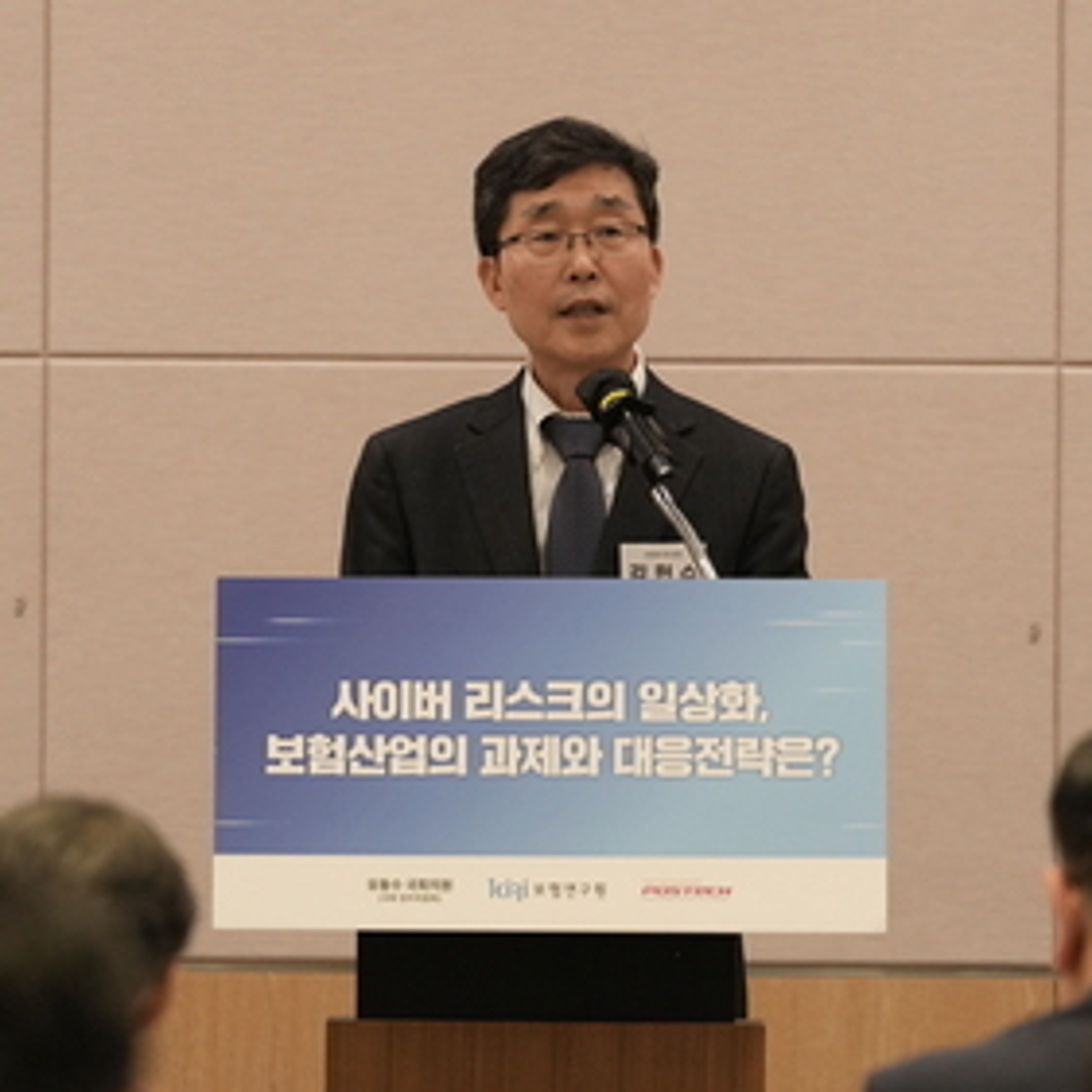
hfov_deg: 4.6
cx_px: 583
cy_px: 593
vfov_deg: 4.6
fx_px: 13562
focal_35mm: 380
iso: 2500
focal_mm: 200
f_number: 2.8
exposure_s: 1/160
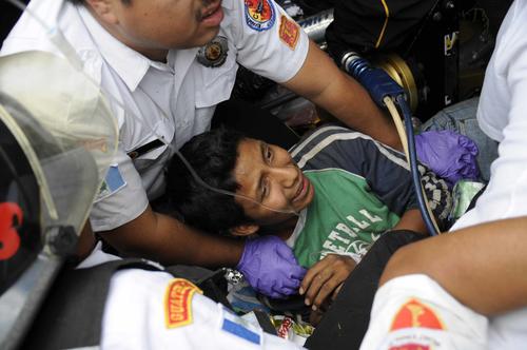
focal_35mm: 36
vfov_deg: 36.8
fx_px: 526
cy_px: 175
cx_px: 264
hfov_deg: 53.2
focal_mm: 24
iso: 200
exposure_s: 1/640
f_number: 3.2
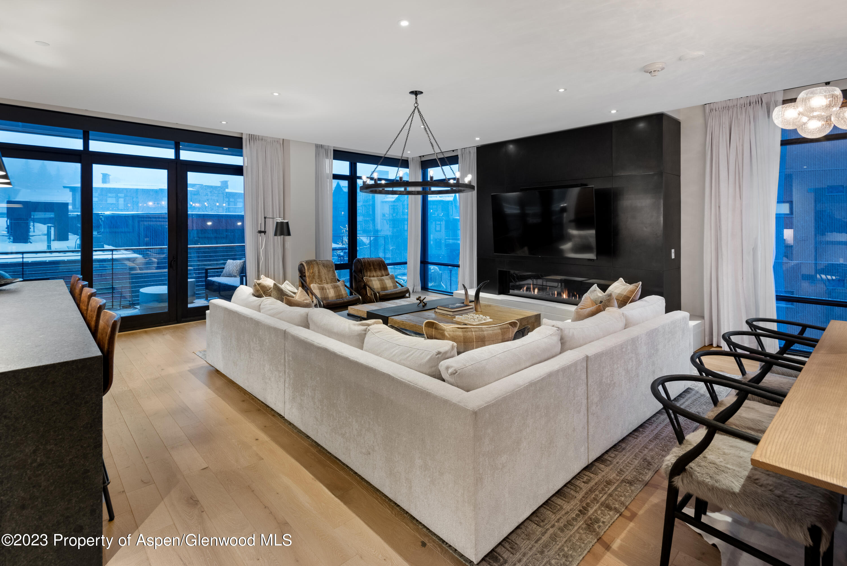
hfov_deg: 93.3
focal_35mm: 17
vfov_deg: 70.5
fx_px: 400
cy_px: 283
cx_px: 424
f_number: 7.1
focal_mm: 17
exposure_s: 1/1.25
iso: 640
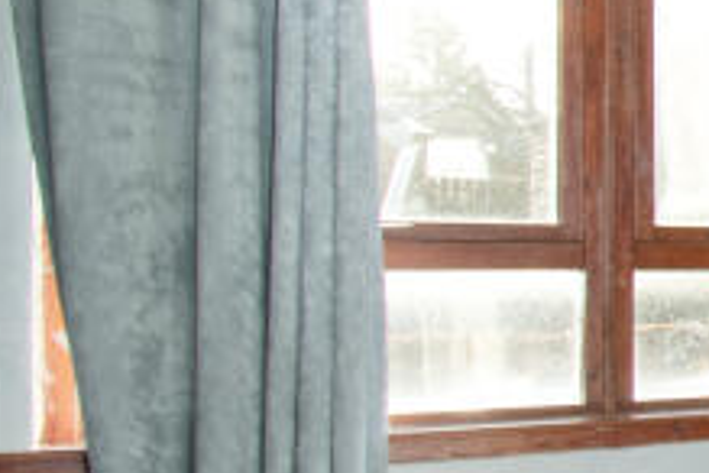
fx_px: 1379
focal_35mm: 70
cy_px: 232
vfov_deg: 19.5
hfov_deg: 17.5
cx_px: 1502
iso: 320
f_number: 9
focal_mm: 10
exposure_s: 1/15
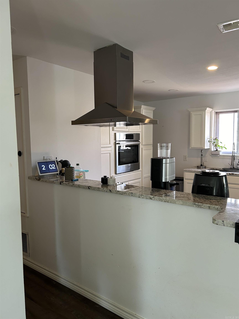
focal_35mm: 26
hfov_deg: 53.1
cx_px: 120
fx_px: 239
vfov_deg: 67.3
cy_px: 160
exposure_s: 1/60
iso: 200
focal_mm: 5.7
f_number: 1.5
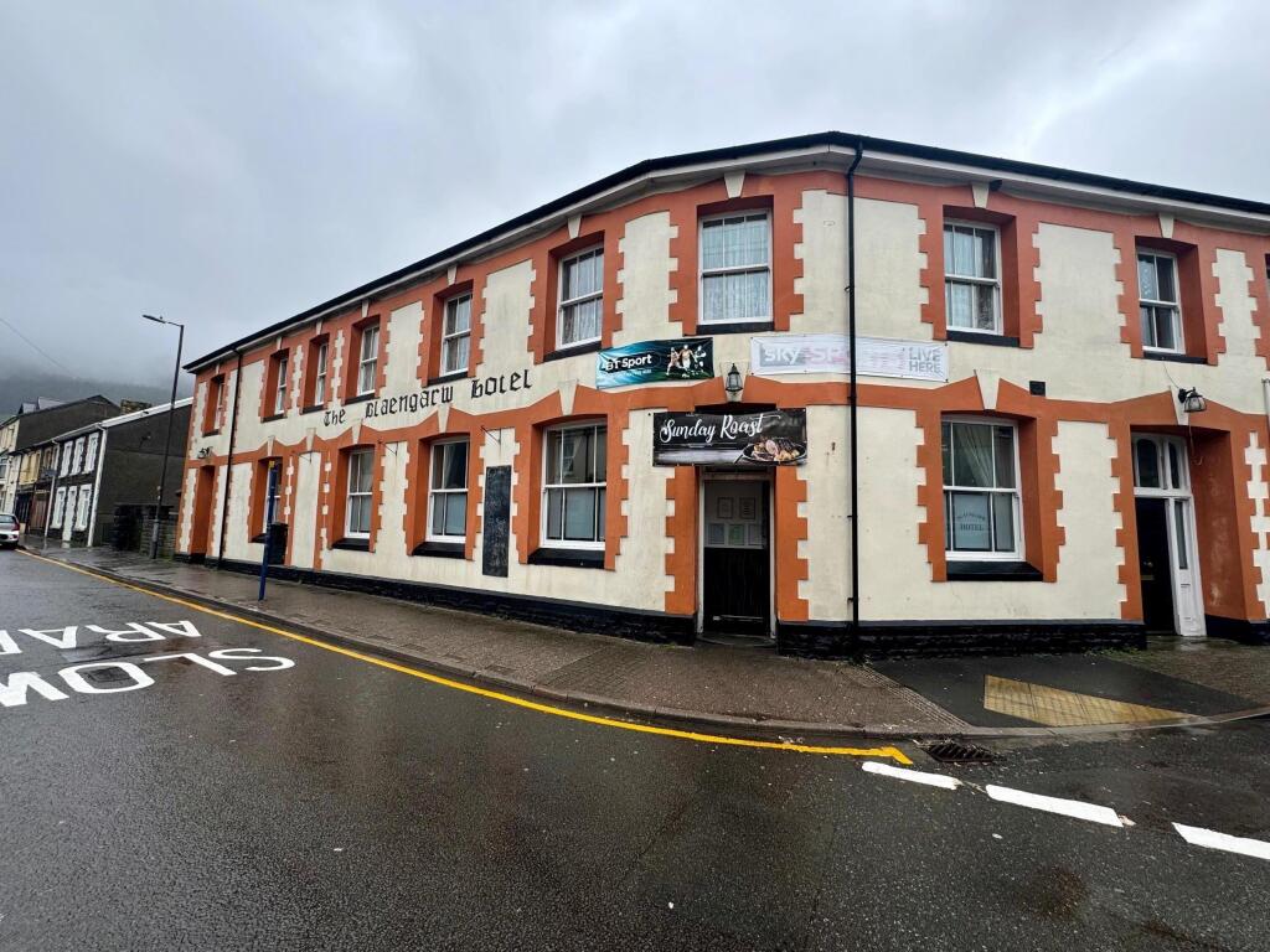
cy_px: 476
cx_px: 635
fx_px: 514
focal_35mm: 14
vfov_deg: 85.7
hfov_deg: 102.1
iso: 40
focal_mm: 2.22
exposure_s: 1/99
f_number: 2.2
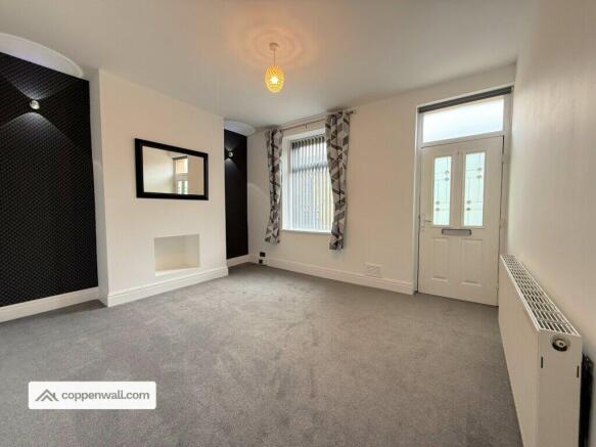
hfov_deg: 102.1
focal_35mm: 14
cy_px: 224
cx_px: 298
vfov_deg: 85.7
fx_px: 241
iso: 100
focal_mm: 2.22
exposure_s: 1/99
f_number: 2.2
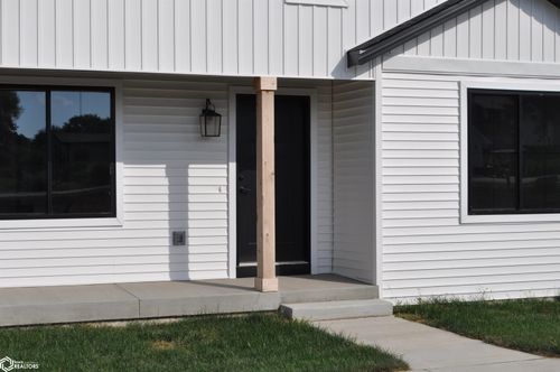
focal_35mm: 60
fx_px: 932
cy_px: 186
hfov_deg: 33.4
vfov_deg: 22.6
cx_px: 280
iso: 200
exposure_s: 1/500
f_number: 11
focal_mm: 40
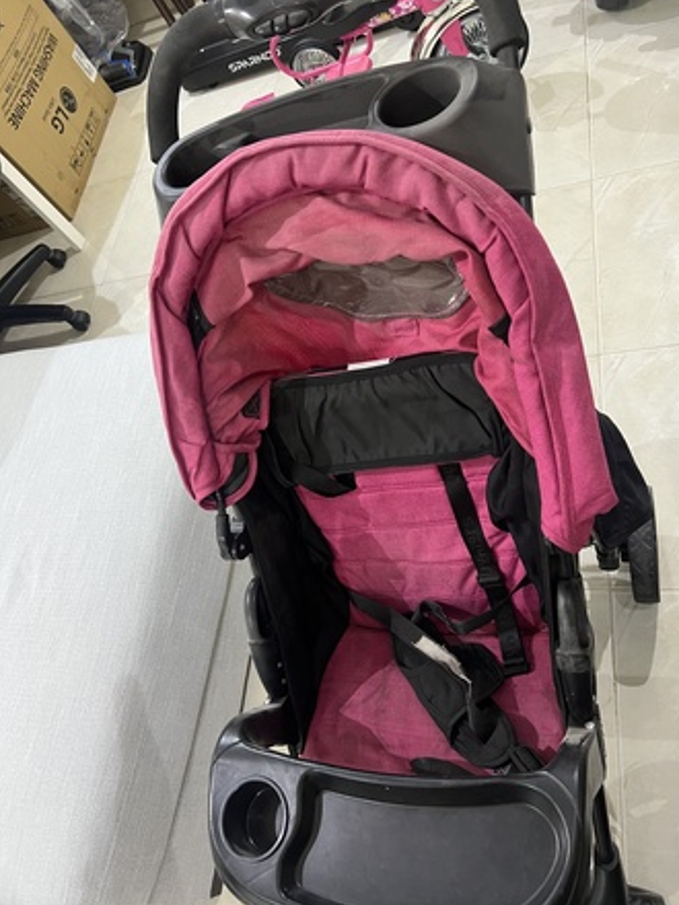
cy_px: 439
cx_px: 351
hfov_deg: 51.3
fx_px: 706
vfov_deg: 65.3
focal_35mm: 27
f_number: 1.5
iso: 500
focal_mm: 5.7
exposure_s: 1/60
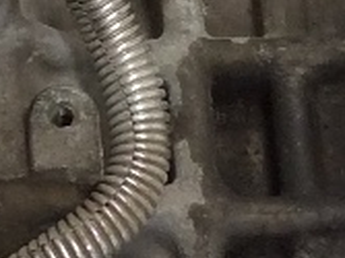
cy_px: 225
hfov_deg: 8.0
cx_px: -147
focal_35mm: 245
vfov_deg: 6.0
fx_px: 2440
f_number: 2.4
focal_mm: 3.3
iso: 50
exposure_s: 1/60
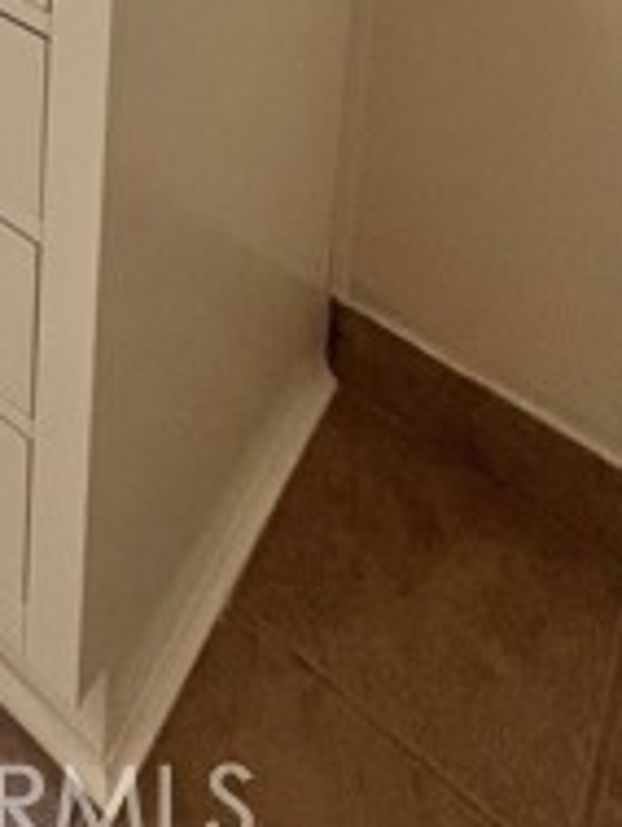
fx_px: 1053
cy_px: -534
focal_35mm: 44
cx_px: -188
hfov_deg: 27.4
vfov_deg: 25.4
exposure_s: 1/120
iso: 100
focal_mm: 1.57
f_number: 1.8
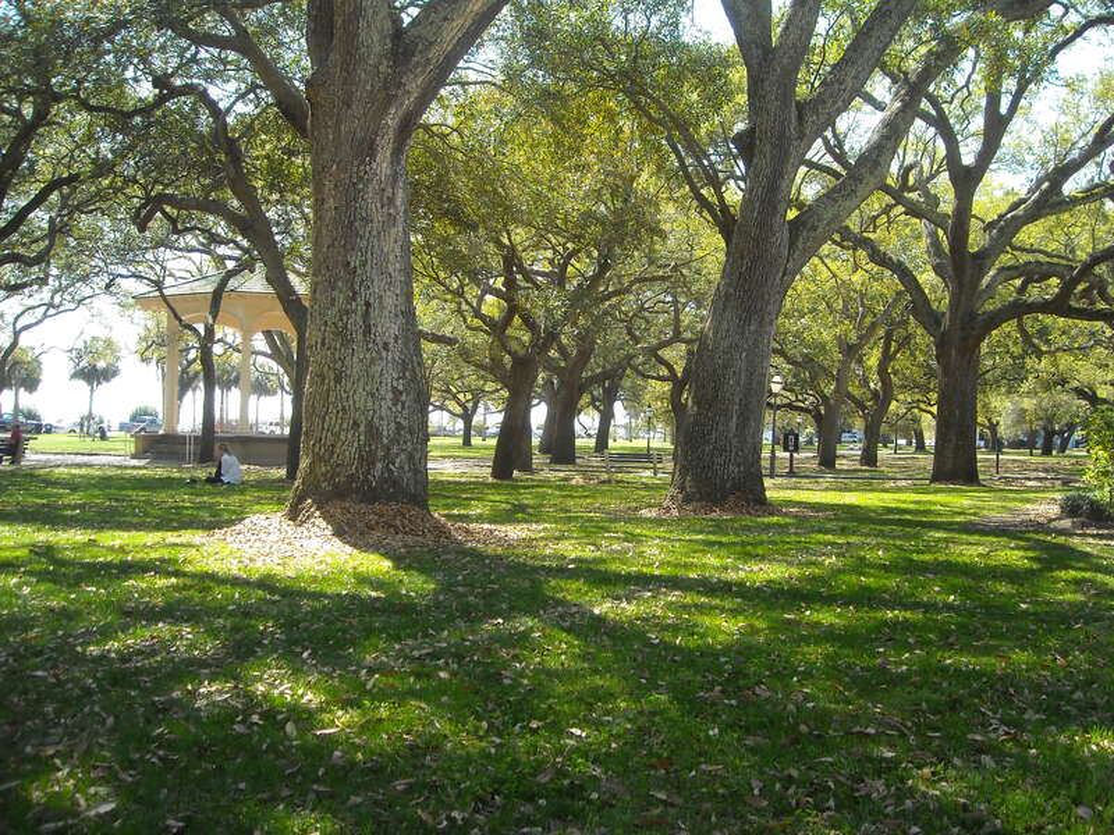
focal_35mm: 35
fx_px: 1126
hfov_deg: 52.6
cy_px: 418
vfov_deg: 40.7
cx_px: 557
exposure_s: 1/209
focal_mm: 5.7
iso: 64
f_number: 2.8
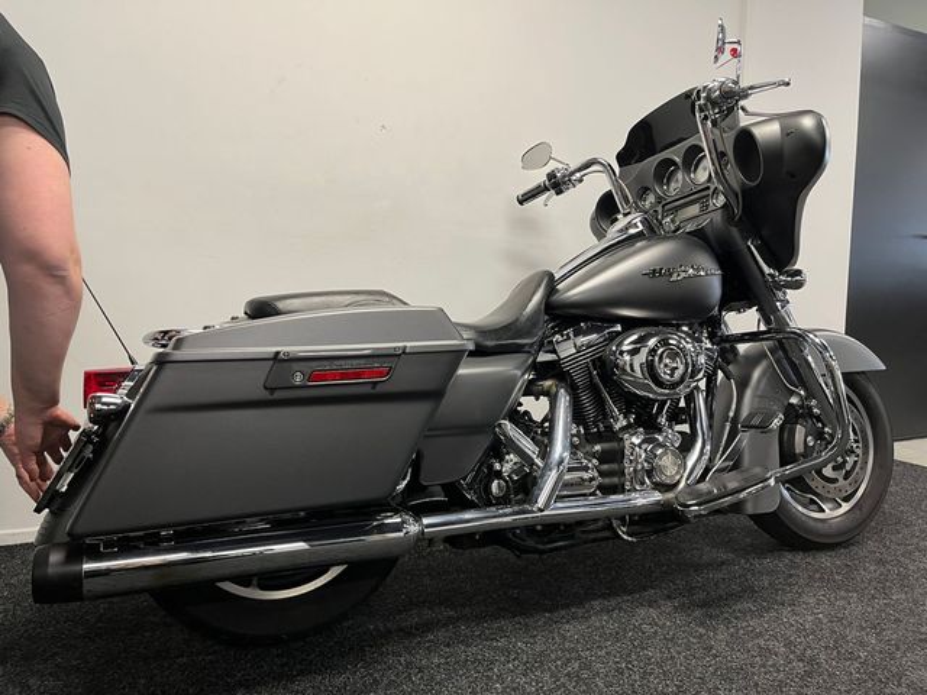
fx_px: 696
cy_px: 348
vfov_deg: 53.1
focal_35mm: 26
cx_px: 464
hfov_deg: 67.3
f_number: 1.6
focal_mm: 5.1
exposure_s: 1/50
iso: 80
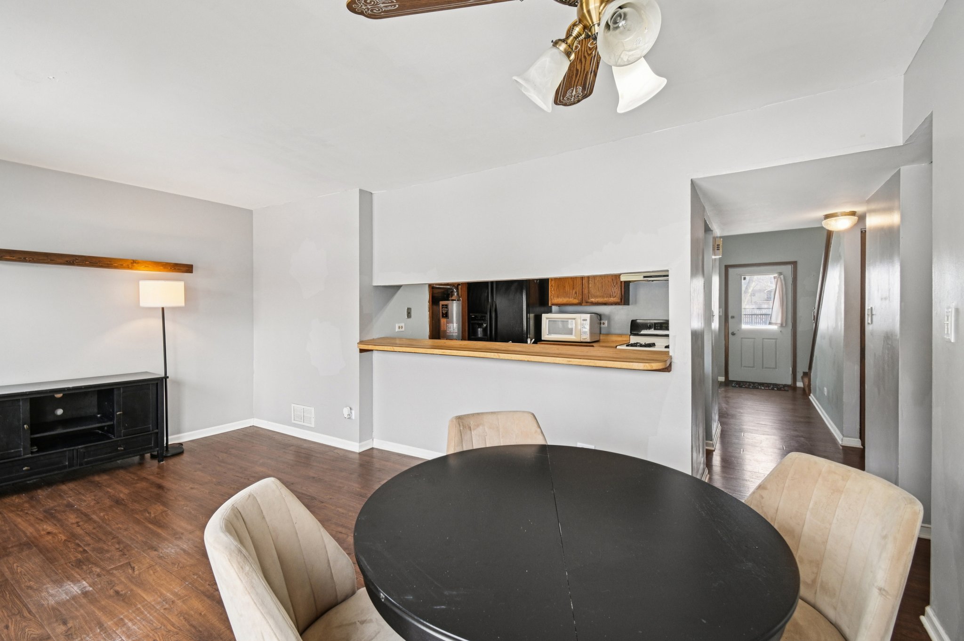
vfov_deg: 77.3
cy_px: 320
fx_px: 401
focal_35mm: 15
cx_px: 482
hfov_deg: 100.4
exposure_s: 1/15
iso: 280
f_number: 8
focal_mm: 10
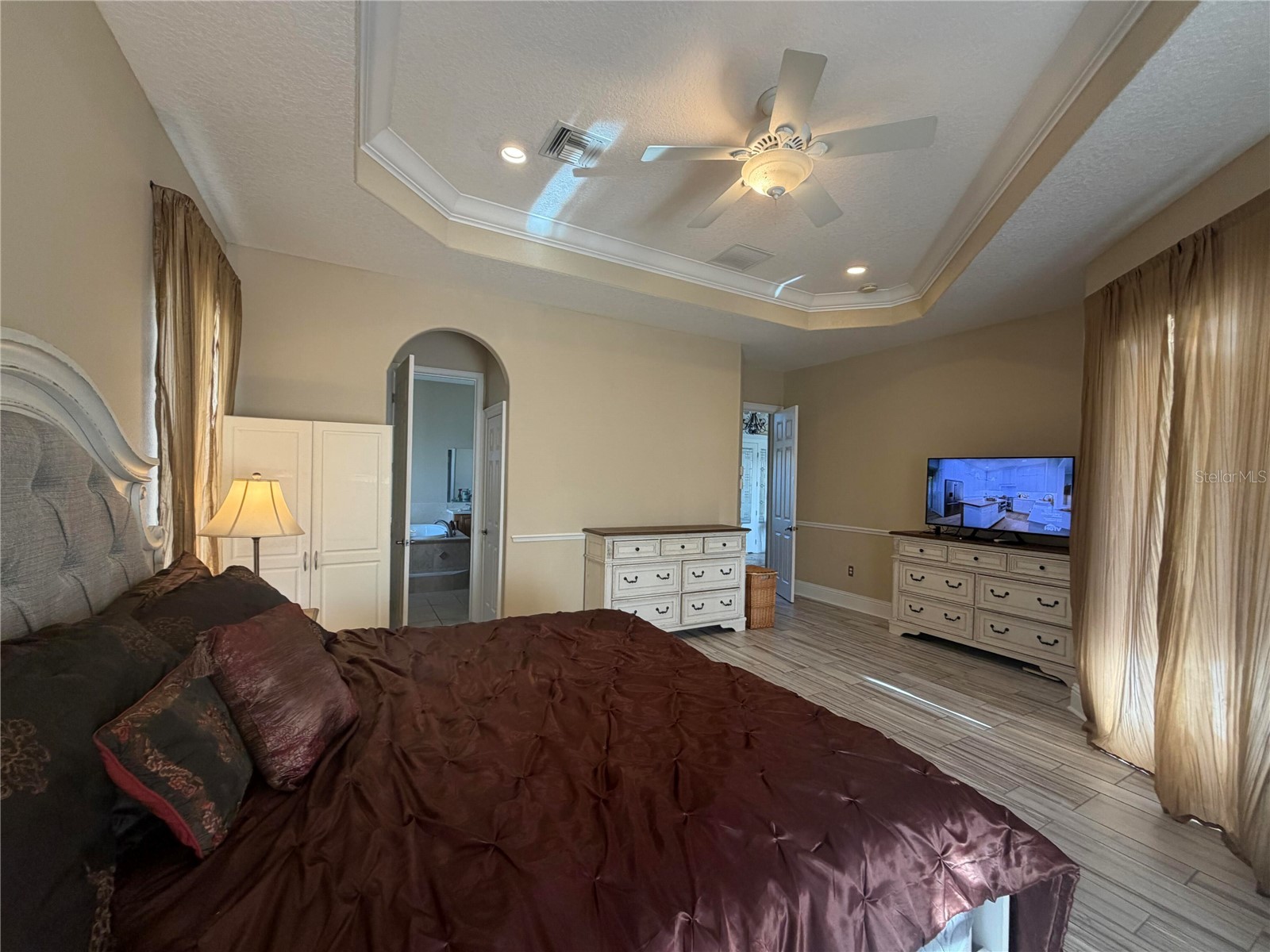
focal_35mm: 14
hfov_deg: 102.1
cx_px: 635
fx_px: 514
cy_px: 476
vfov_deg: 85.7
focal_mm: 2.22
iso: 160
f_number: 2.2
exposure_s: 1/60
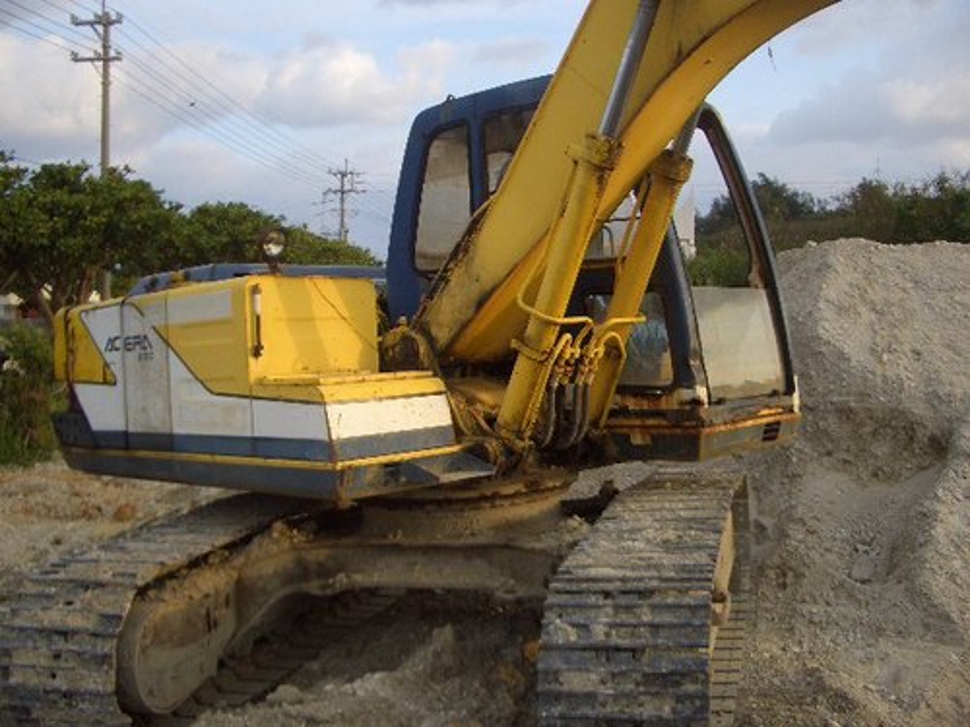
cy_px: 364
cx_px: 485
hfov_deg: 52.6
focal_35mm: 35
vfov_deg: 40.7
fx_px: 981
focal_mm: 5.8
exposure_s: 1/320
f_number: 2.6
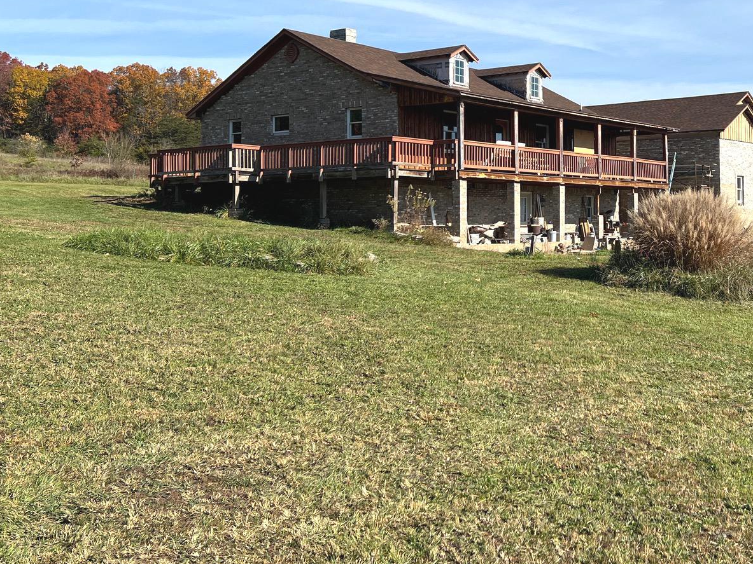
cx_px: 559
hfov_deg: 40.9
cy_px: 169
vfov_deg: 31.8
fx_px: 979
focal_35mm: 45
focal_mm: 5.7
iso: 50
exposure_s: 1/4831
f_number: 1.5
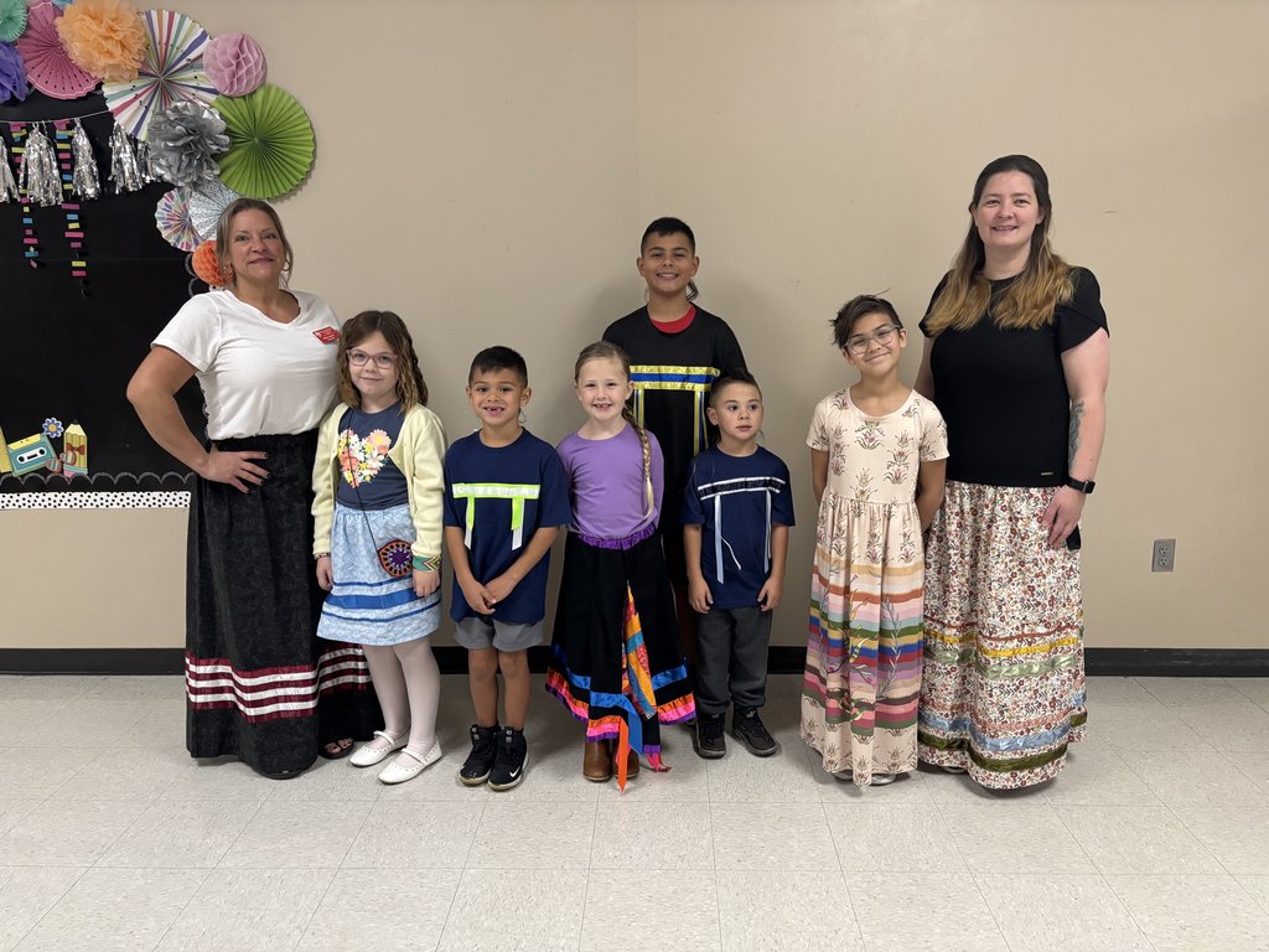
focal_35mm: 26
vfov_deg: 53.1
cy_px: 476
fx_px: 953
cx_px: 634
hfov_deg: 67.3
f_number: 1.6
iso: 320
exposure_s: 1/60
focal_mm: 5.96
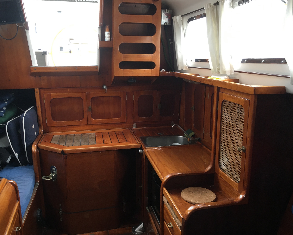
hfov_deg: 54.2
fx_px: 286
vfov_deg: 44.6
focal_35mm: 33
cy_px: 116
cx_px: 140
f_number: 2.2
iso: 64
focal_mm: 4.15
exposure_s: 1/33
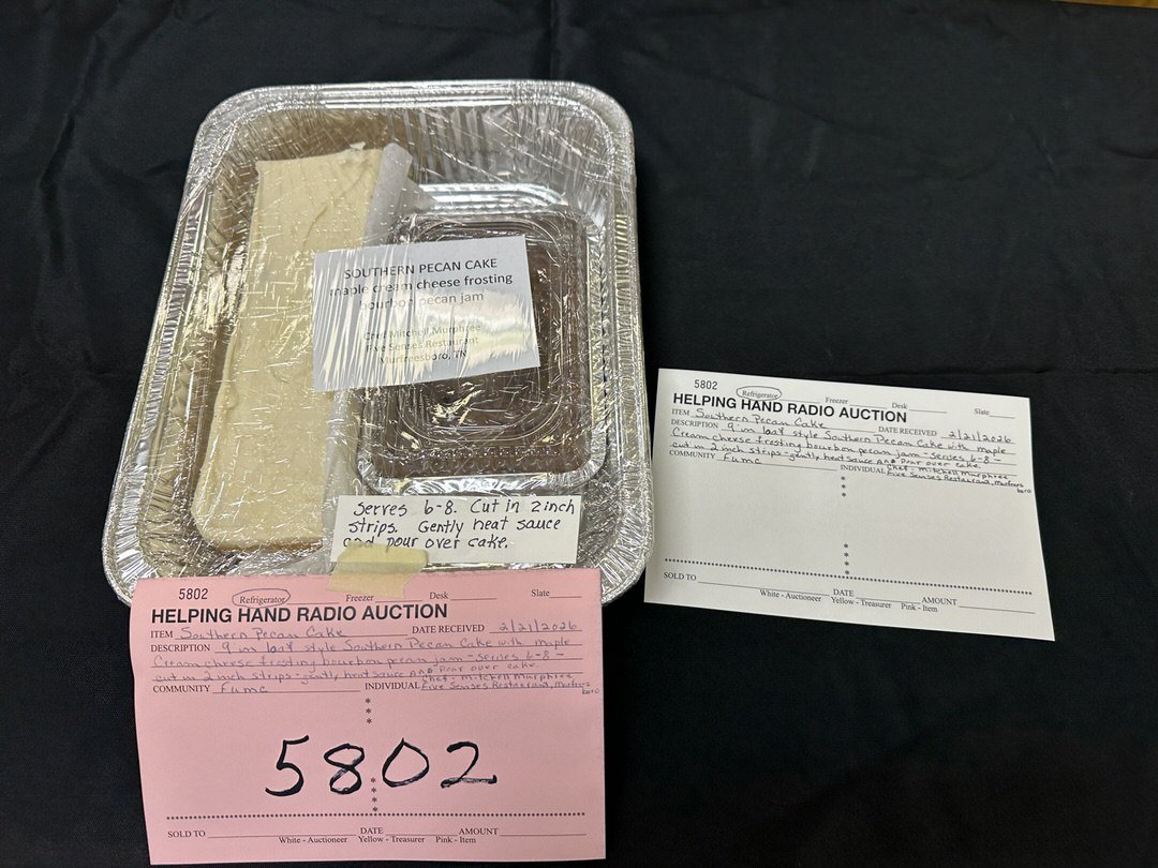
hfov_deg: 71.6
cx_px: 579
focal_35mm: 24
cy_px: 434
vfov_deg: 56.8
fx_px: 803
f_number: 1.78
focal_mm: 6.86
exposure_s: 1/120
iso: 100
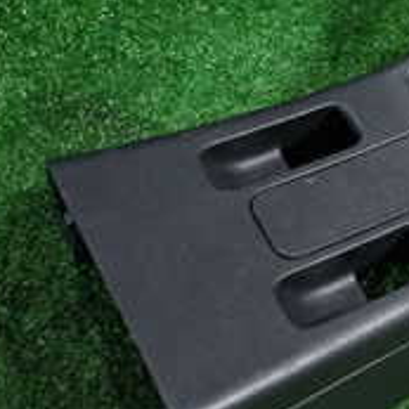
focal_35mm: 92
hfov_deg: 16.5
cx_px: 679
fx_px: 1230
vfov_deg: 18.3
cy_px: -19
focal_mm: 5.4
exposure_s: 1/30
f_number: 2.3
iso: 250
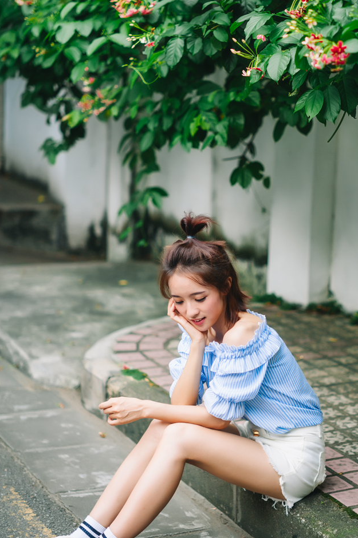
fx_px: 1076
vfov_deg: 28.1
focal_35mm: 72
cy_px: 256
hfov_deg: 18.8
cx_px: 256
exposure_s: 1/500
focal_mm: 50
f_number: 1.8
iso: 200
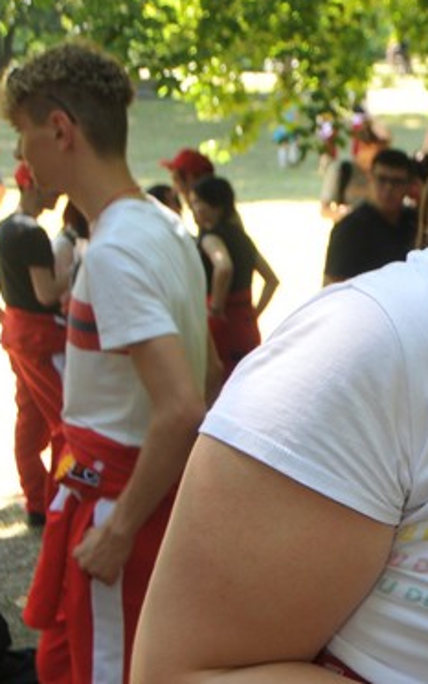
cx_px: 920
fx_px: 1565
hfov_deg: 13.0
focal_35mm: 84
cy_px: 397
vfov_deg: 24.6
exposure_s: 1/60
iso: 200
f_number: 5.6
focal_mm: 20
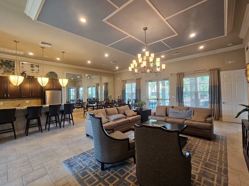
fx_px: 101
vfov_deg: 85.6
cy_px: 89
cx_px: 128
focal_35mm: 14
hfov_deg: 102.0
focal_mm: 2.2
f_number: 2.2
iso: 160
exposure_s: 1/60
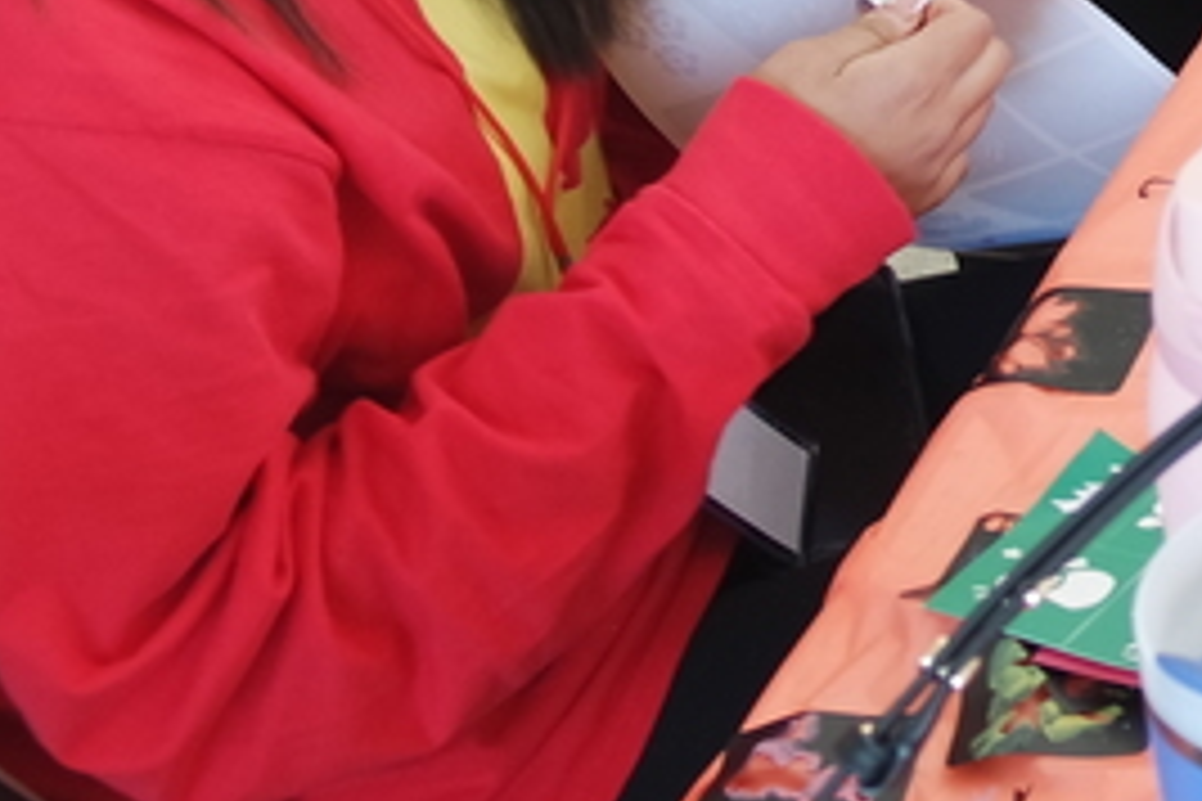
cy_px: -479
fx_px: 3839
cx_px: 2264
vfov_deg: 11.3
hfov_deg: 15.1
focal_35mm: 115
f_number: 3.5
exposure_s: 1/40
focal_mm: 20
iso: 400
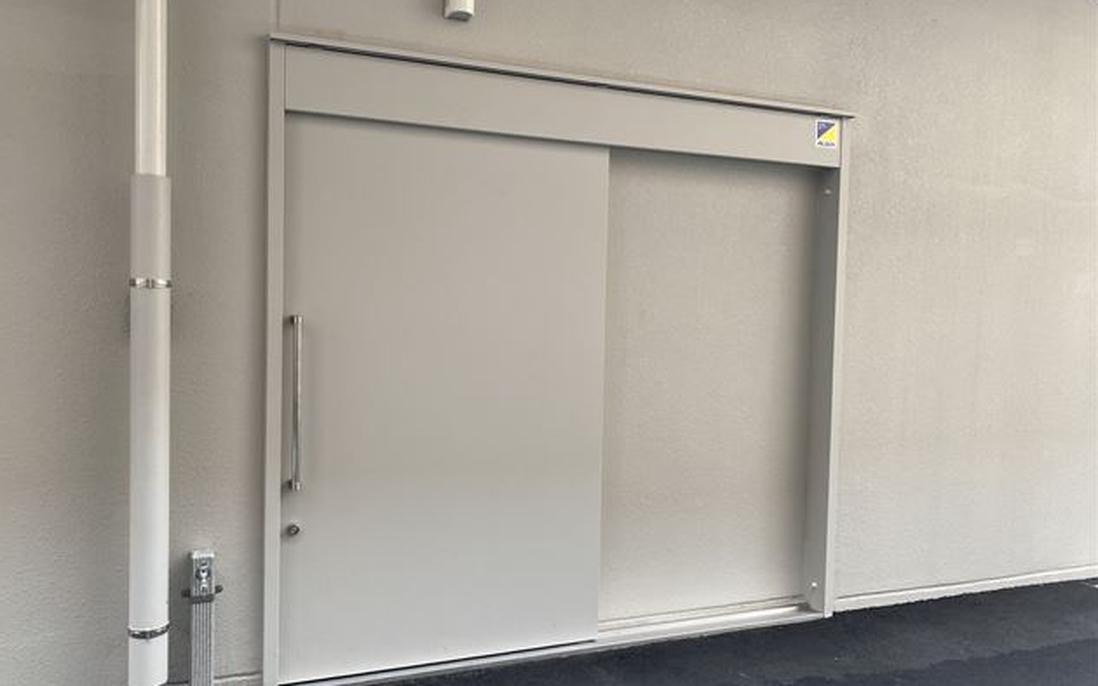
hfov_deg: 66.5
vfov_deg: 44.6
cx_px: 542
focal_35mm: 28
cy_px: 353
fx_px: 838
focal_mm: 4.25
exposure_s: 1/122
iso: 80
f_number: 1.8
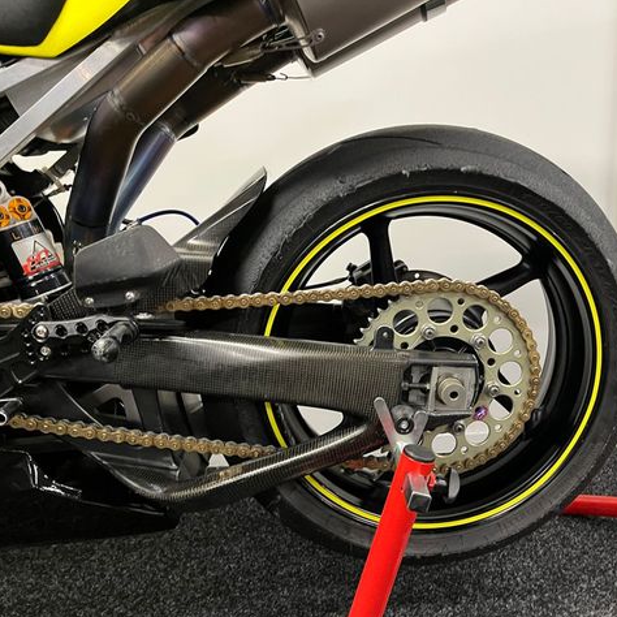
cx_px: 384
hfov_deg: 52.0
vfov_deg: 52.5
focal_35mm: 31
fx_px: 625
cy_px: 310
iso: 200
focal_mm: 5.1
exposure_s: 1/50
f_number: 1.6
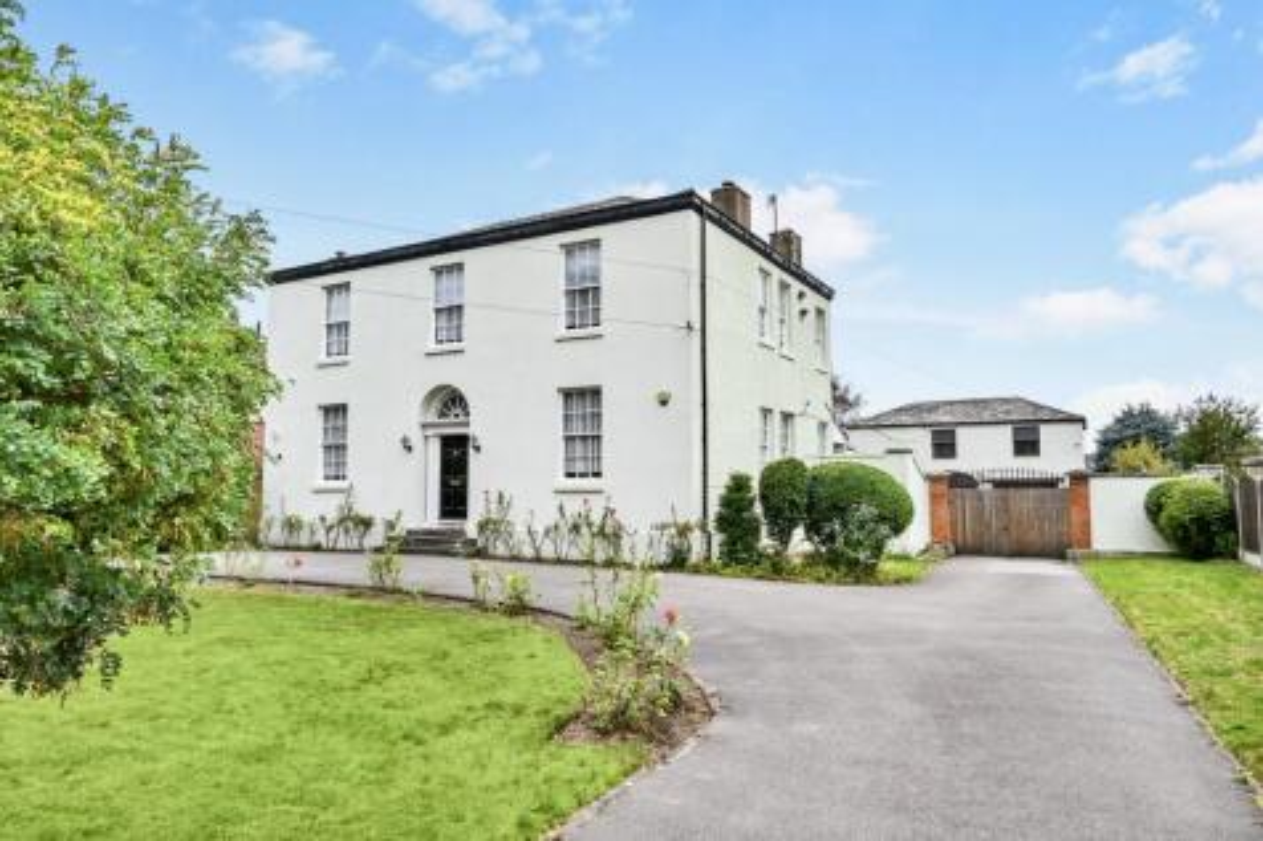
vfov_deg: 53.1
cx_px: 632
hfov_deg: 73.8
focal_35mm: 24
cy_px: 420
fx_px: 842
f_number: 13
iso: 320
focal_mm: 16
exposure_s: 1/100
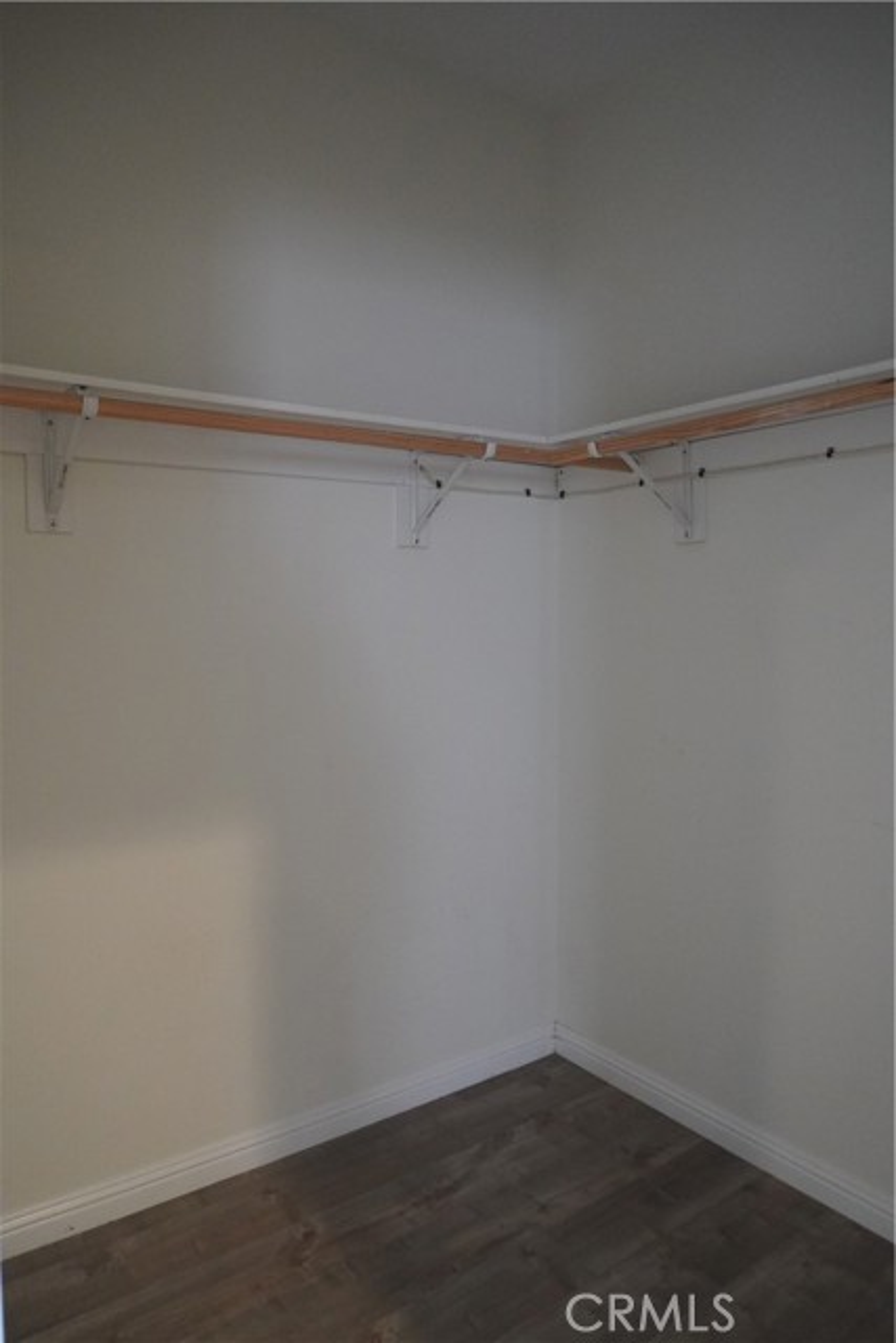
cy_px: 672
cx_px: 448
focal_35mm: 26
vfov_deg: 70.4
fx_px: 951
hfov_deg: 50.4
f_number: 4
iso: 3200
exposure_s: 1/160
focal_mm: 17
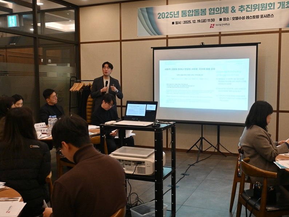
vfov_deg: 38.9
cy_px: 108
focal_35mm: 37
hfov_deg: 50.3
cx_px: 158
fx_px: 307
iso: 560
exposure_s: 1/125
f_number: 4
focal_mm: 22.5
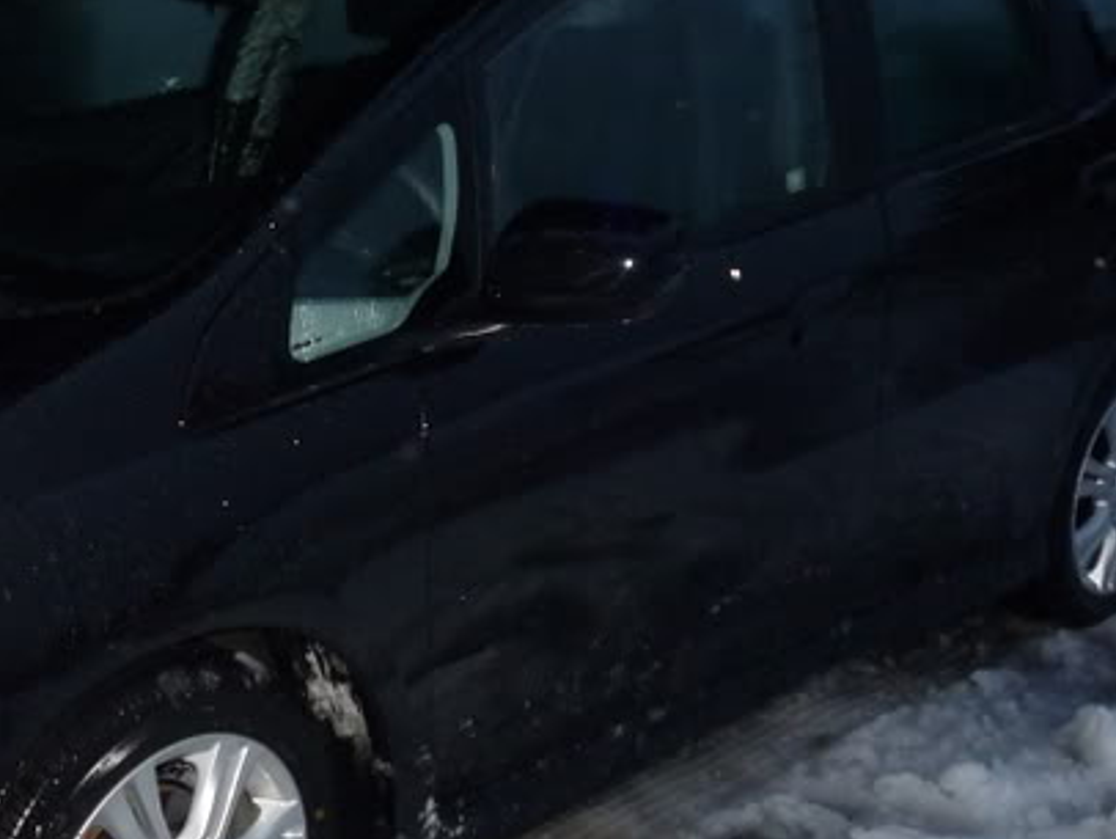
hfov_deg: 29.9
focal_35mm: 63
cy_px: 440
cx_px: 214
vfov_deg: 23.3
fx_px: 2032
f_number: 3.3
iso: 250
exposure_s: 1/30
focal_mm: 5.2
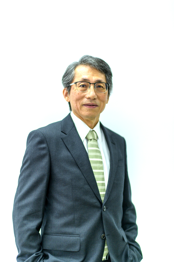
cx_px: 87
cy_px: 131
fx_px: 421
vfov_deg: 34.5
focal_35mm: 58
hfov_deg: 23.3
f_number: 1.4
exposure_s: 1/640
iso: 200
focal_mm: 58
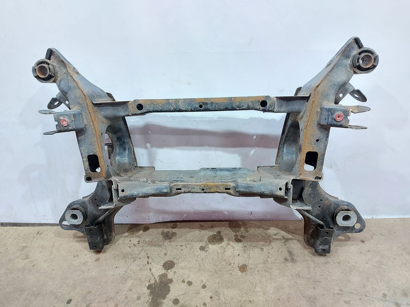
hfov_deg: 71.6
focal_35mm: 24
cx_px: 205
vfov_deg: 56.8
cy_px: 154
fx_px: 284
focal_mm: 5.23
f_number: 1.8
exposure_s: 1/33
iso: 250
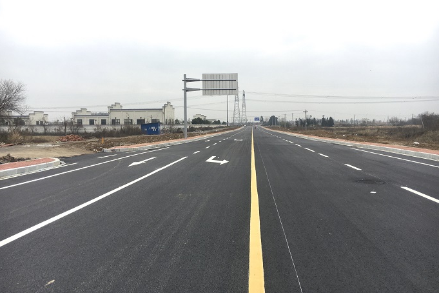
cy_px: 149
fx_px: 378
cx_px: 219
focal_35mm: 31
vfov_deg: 42.3
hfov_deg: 60.3
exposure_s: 1/541
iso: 25
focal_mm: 4.15
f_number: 2.2
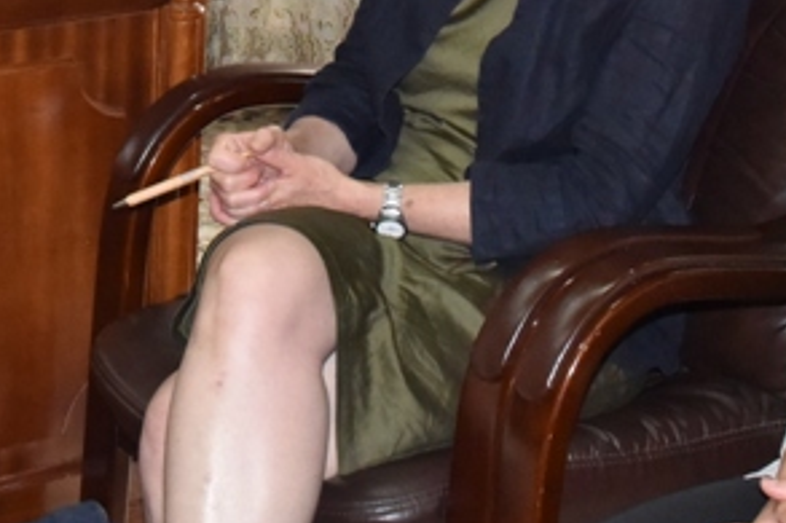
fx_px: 2902
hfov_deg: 15.3
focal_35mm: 133
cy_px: -181
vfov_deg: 10.1
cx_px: 118
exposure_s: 1/250
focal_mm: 38
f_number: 10
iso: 3200
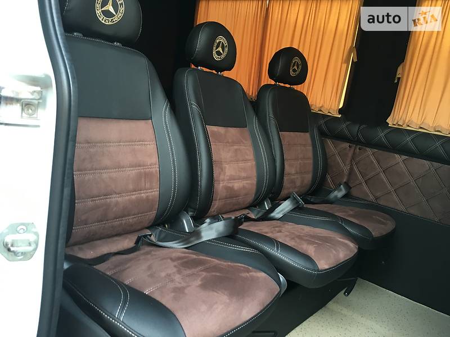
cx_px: 225
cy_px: 168
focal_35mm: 29
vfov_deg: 48.2
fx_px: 377
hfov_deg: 61.7
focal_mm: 4.2
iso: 100
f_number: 2.2
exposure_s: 1/33
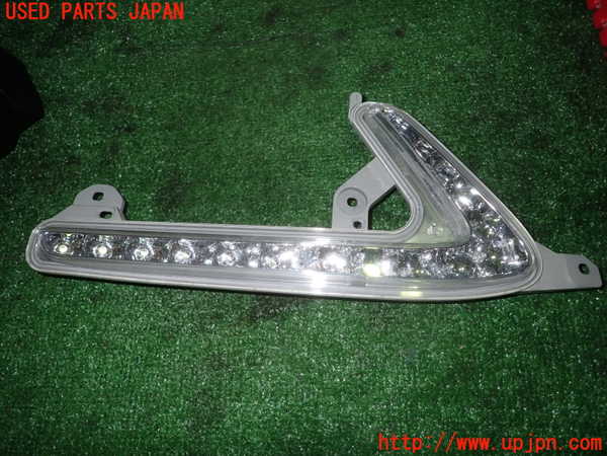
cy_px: 228
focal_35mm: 25
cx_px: 304
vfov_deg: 54.9
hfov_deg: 69.4
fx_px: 438
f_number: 5.6
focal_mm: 4.5
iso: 200
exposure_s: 1/30
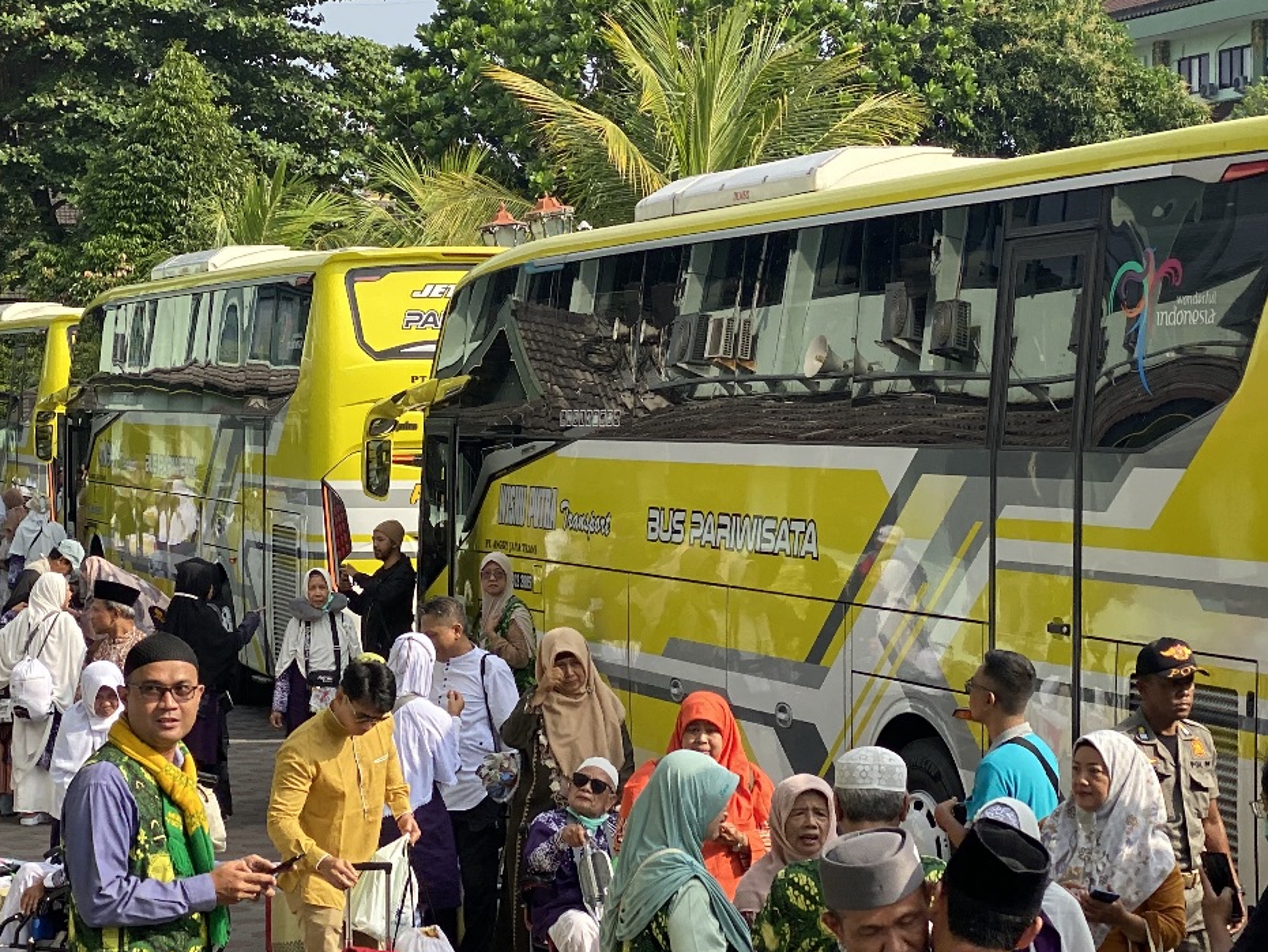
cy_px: 491
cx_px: 548
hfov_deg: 21.7
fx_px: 3298
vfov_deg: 16.4
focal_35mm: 90
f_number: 2
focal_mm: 6
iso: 20
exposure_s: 1/833
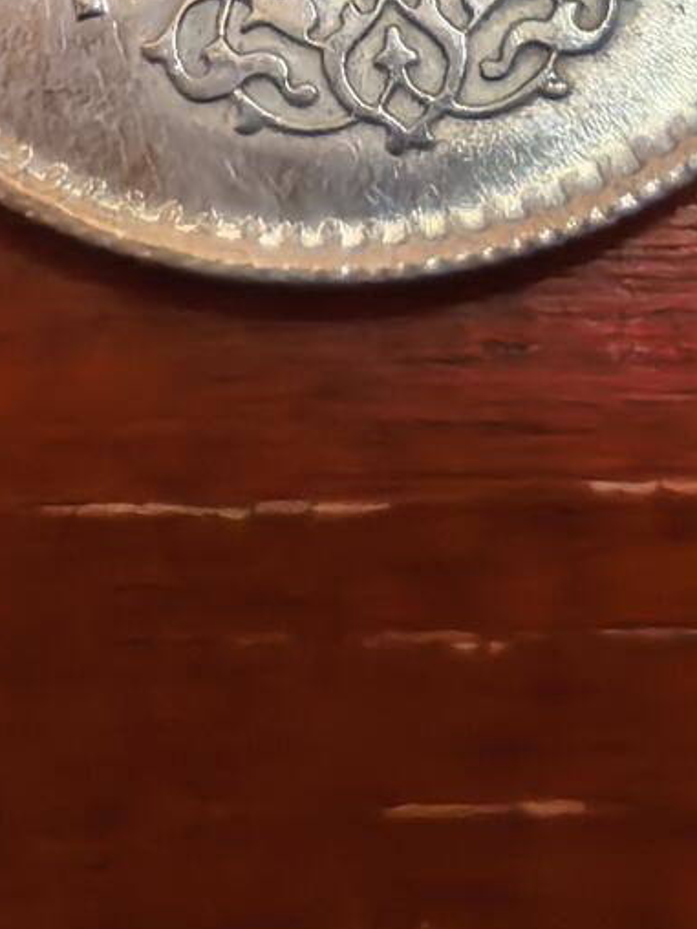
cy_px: -411
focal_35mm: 85
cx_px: 338
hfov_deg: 17.4
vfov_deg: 20.2
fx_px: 2282
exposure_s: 1/100
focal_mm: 1.68
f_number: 2.2
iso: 200
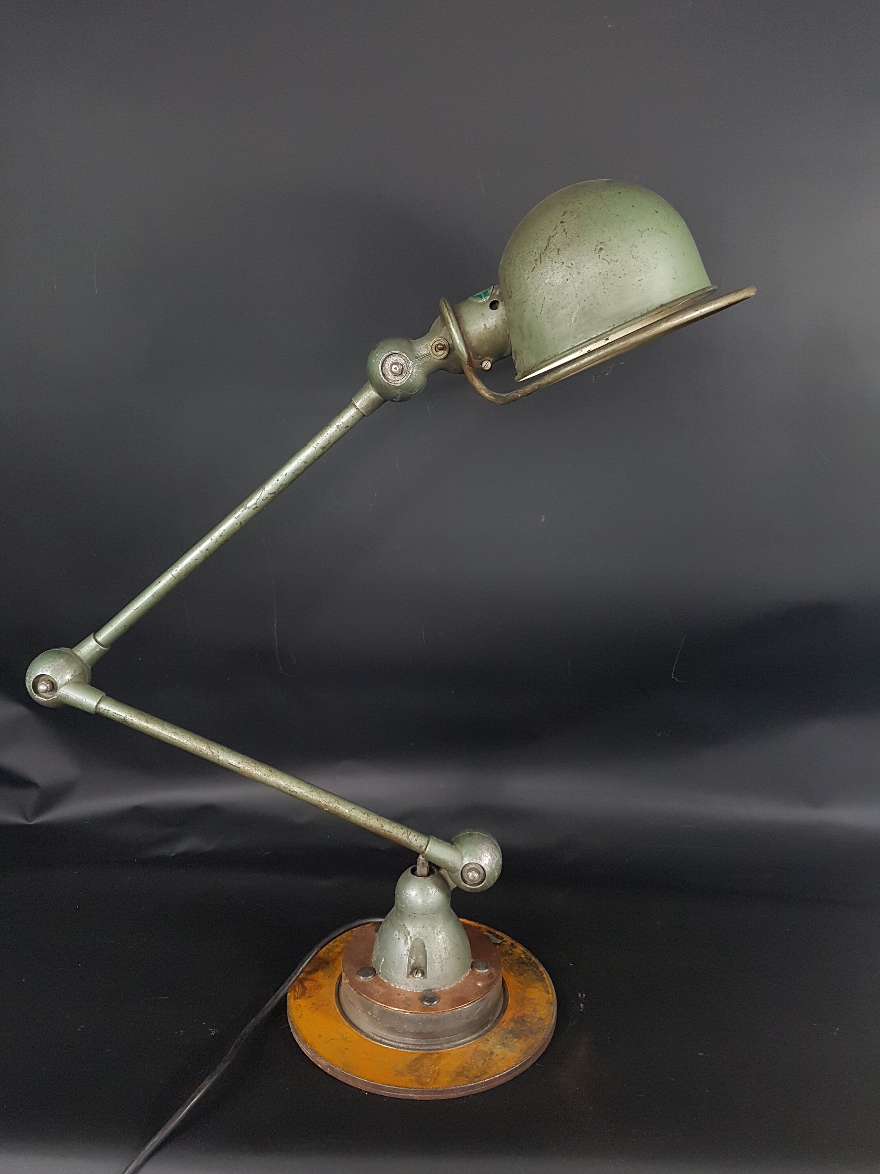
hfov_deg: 53.1
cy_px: 587
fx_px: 881
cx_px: 440
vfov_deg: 67.3
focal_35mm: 26
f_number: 1.7
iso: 160
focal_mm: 4.2
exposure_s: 1/50
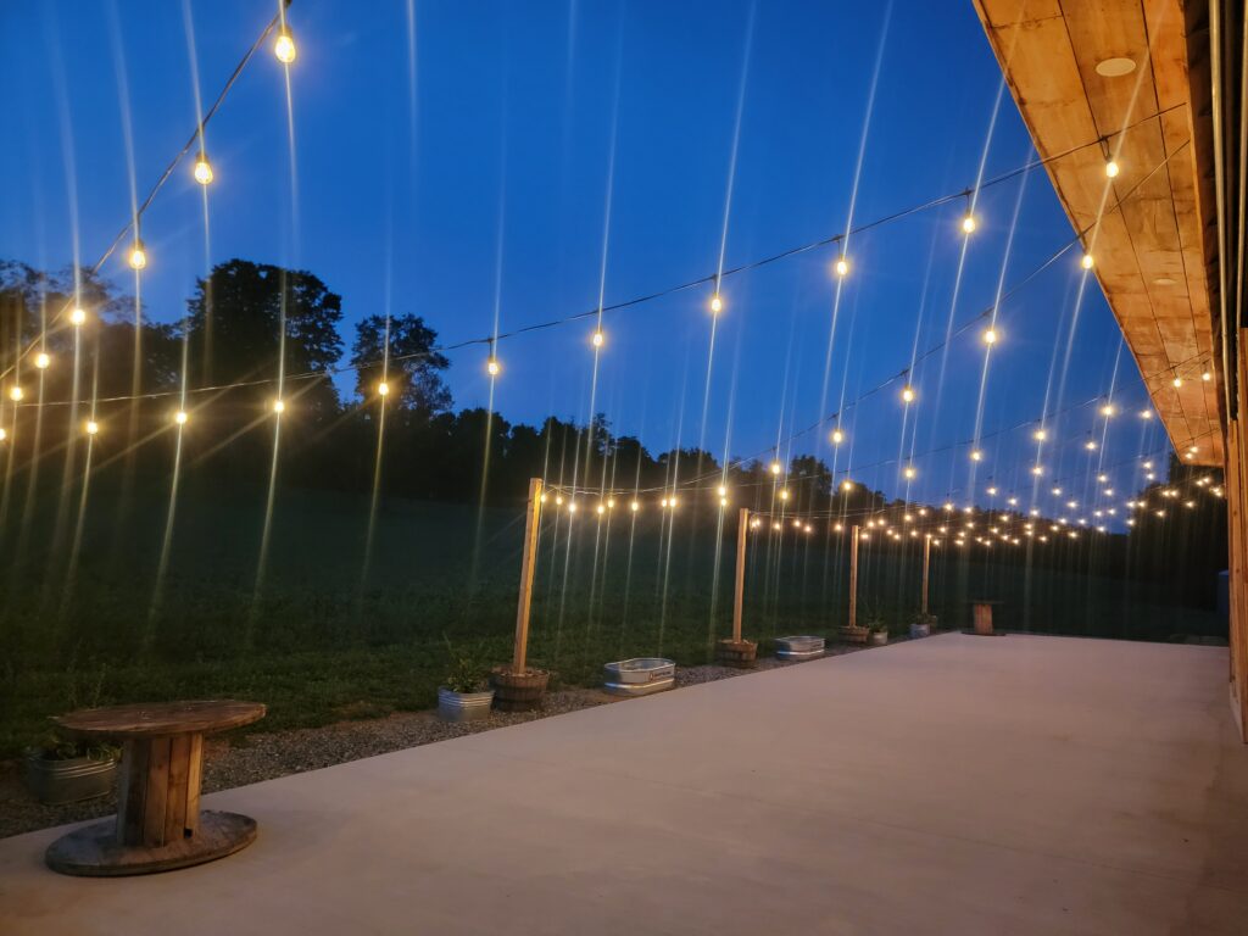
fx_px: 865
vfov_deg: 56.8
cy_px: 468
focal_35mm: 24
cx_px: 624
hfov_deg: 71.6
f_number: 1.8
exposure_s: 1/24
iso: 800
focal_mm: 6.7
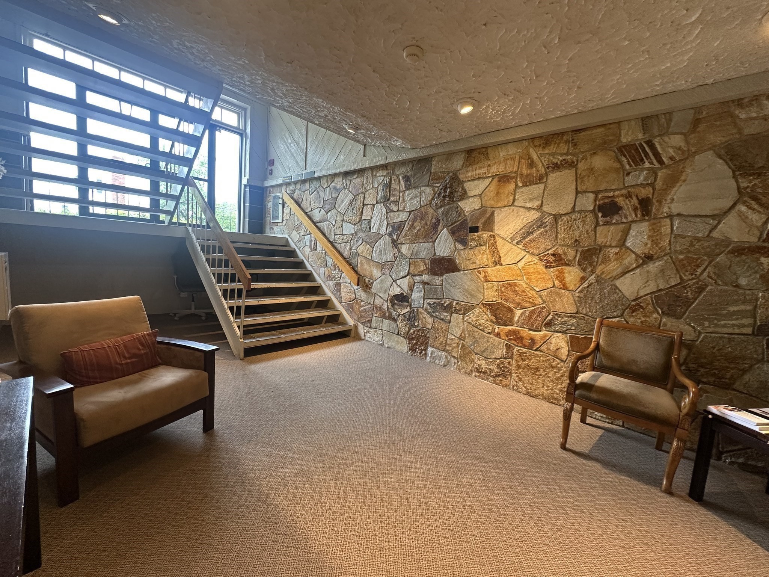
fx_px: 311
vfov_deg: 85.7
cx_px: 384
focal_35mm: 14
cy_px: 288
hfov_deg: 102.1
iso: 160
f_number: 2.2
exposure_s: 1/60
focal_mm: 2.22
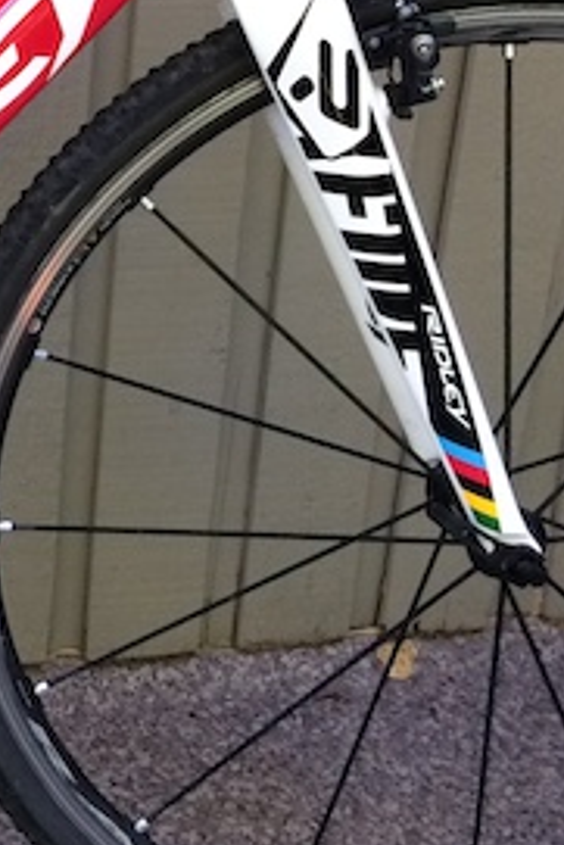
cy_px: 69
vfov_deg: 21.6
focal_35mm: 92
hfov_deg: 13.8
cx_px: -333
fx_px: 2159
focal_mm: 4.12
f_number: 2.2
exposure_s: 1/30
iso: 64
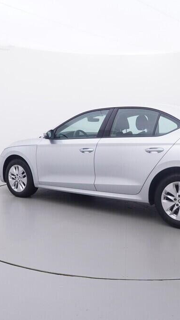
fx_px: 304
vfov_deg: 55.6
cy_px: 158
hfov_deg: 32.9
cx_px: 105
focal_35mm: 36
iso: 200
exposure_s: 1/80
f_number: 5
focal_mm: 15
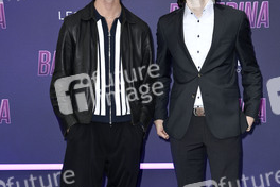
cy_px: 142
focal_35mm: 103
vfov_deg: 13.2
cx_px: 140
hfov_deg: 19.8
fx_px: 801
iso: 320
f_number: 5.6
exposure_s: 1/250
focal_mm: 68
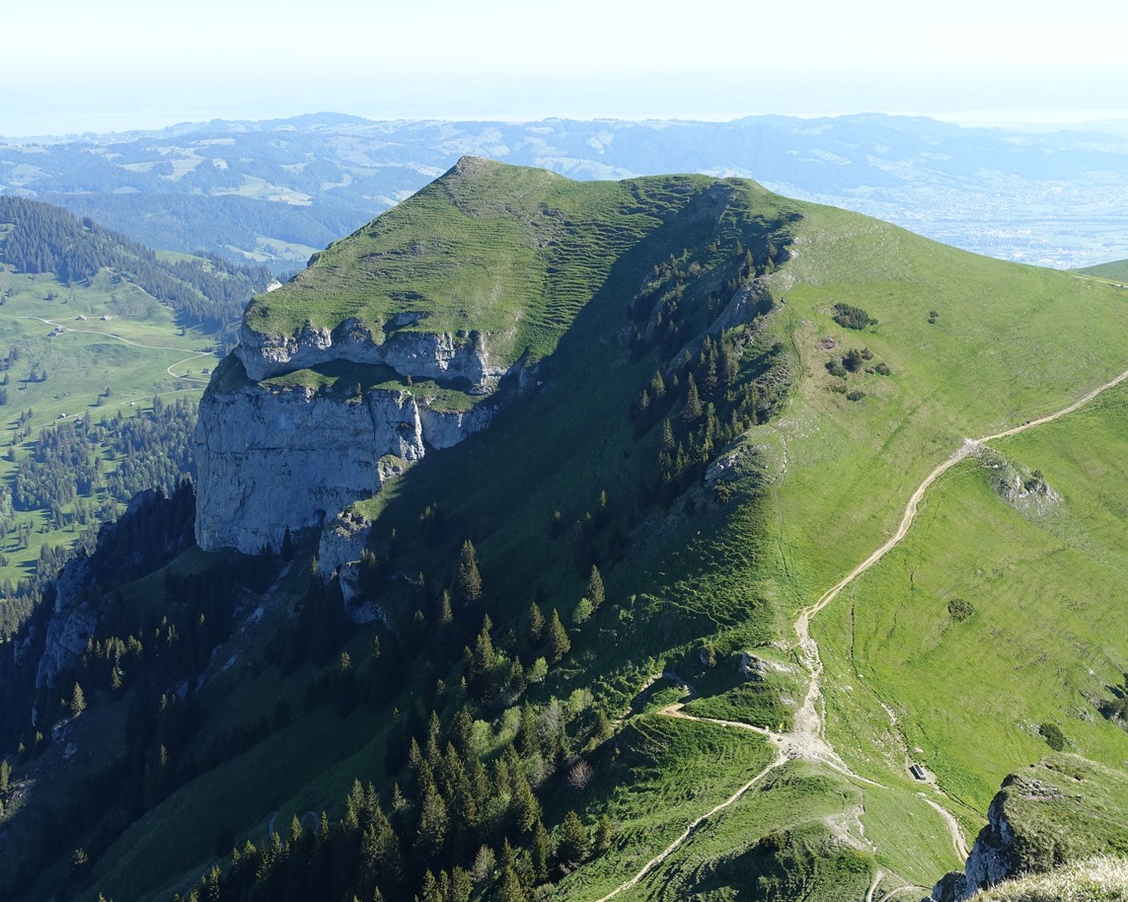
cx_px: 509
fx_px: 1535
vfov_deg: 32.7
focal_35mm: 46
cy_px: 468
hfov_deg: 40.3
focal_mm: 12.99
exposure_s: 1/200
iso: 125
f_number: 5.6
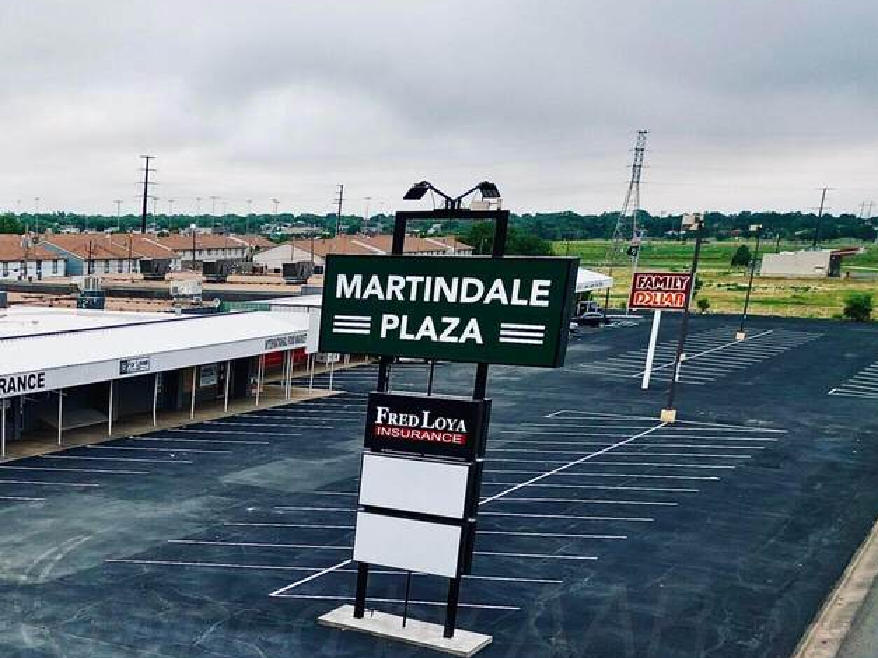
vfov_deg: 28.2
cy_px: 631
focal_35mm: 49
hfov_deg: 35.2
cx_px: 0
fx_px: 1243
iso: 200
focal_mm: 6.72
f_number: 1.7
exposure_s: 1/1000
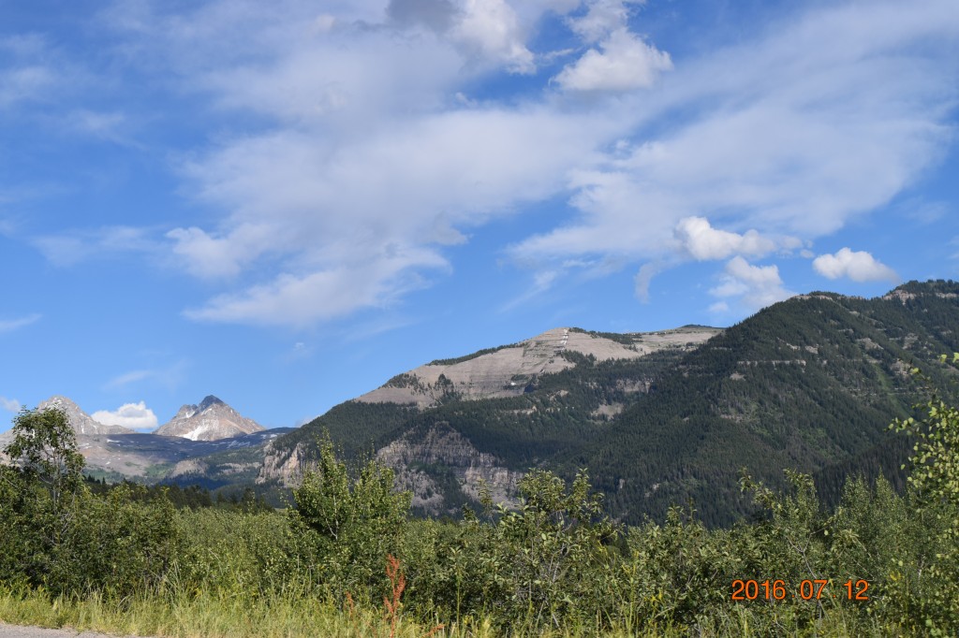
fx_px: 1598
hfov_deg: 33.4
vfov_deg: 22.6
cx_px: 480
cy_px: 319
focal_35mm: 60
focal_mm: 40
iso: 200
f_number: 10
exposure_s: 1/400
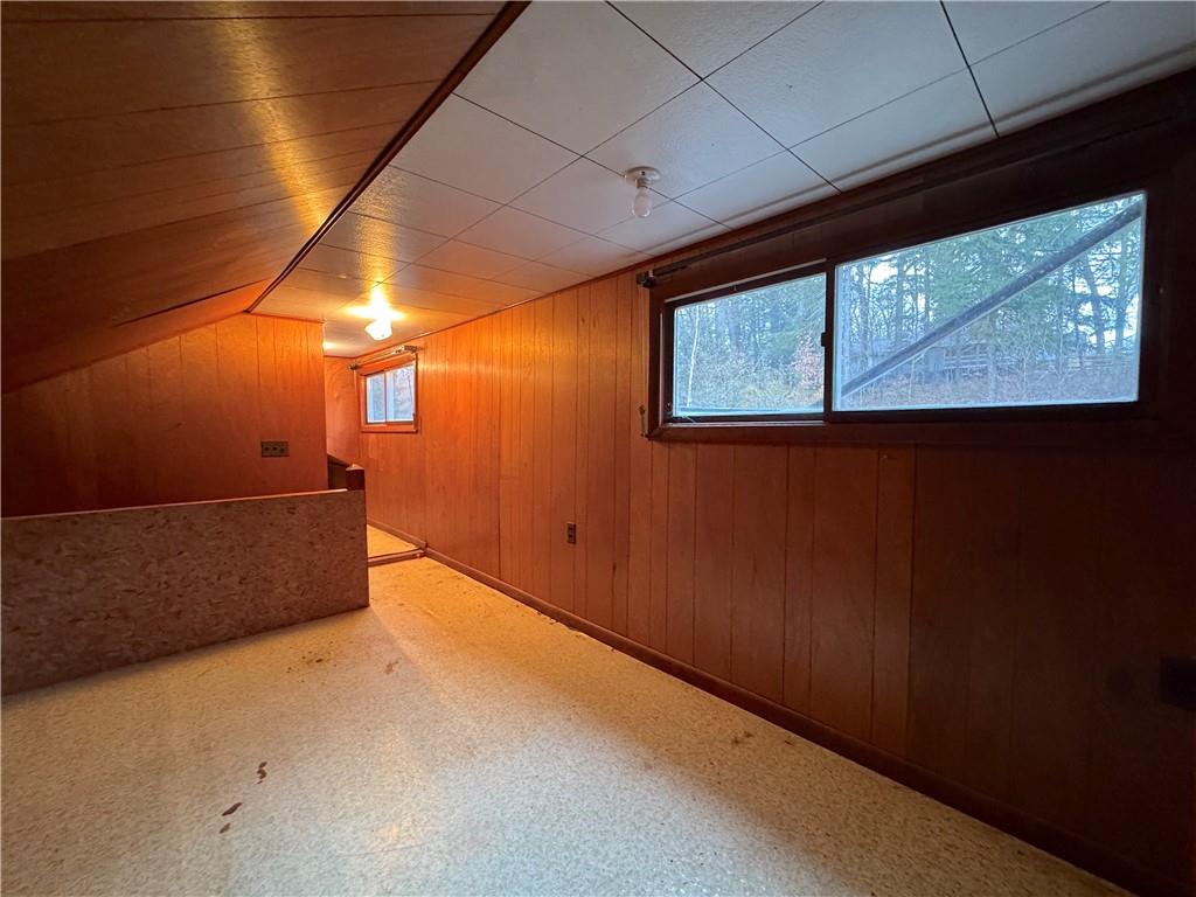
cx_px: 598
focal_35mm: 14
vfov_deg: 85.7
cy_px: 448
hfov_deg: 102.1
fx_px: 484
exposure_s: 1/60
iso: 800
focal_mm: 2.22
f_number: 2.2
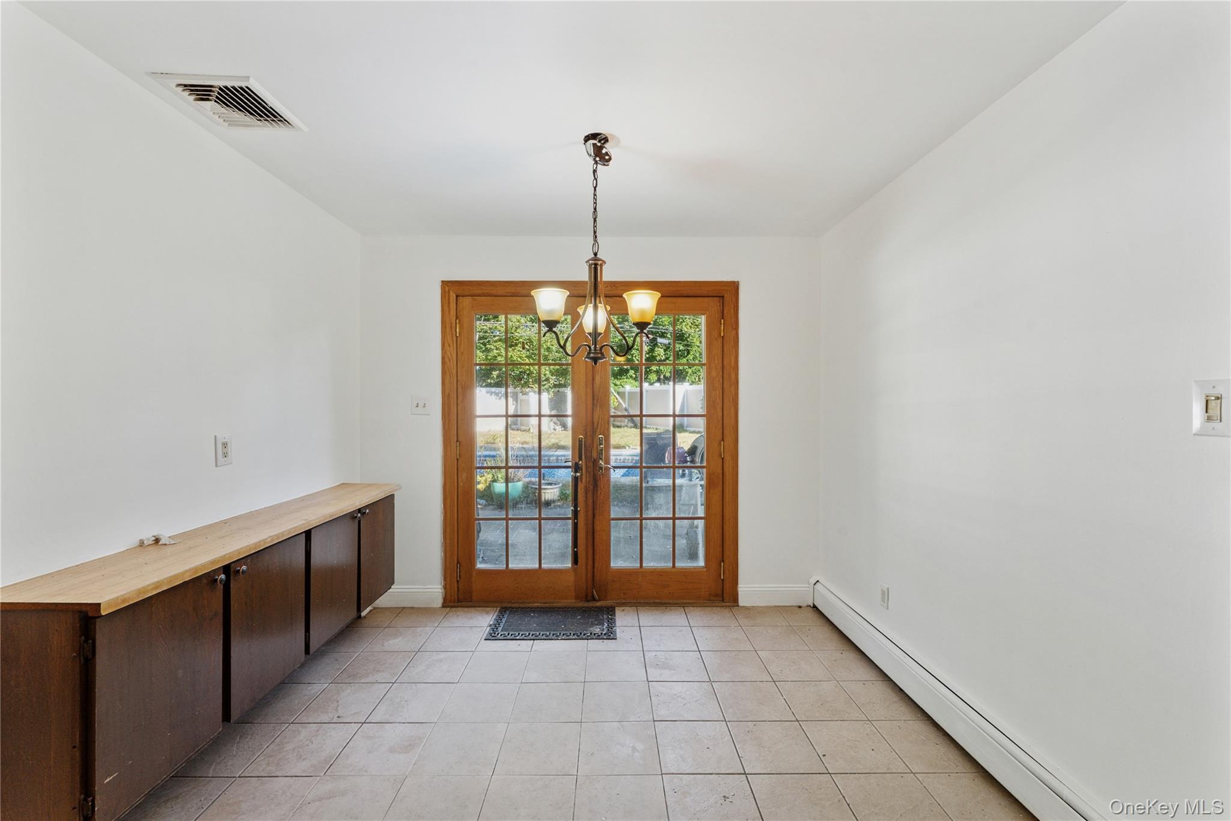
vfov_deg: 81.2
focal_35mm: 14
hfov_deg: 104.3
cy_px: 410
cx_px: 616
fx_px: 479
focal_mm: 14
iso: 400
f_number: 10
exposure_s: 1/30
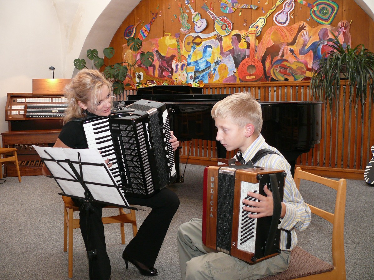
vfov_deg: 40.7
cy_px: 140
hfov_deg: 52.6
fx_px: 378
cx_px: 187
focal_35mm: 35
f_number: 2.8
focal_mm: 7.4
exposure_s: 1/30
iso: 200
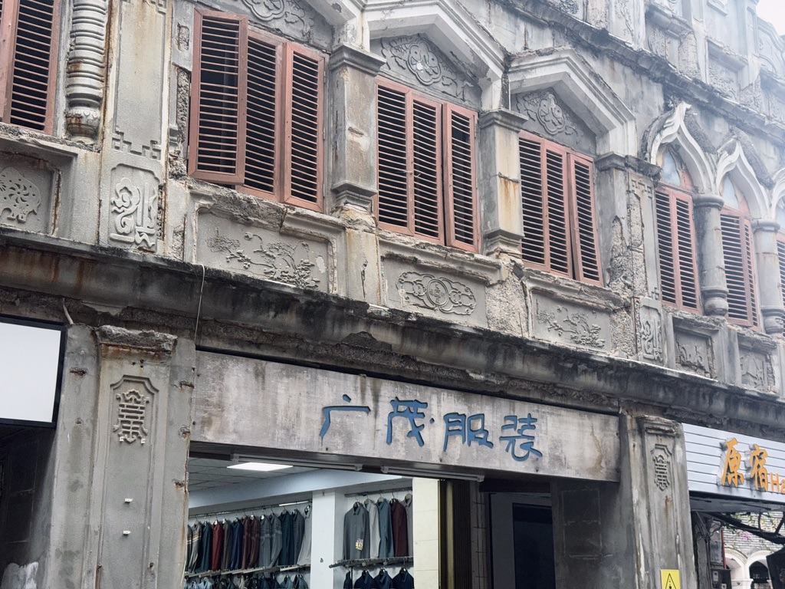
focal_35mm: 48
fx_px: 1089
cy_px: 294
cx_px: 392
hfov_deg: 39.7
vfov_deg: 30.3
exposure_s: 1/72
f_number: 1.78
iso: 50
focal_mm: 6.76
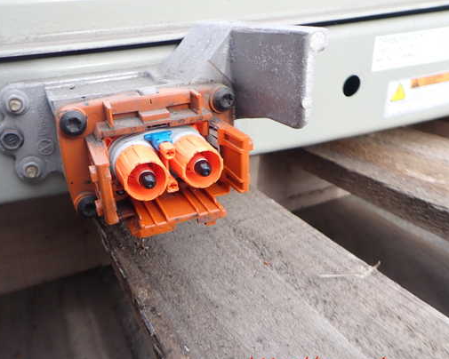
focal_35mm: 29
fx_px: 385
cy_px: 178
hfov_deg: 60.0
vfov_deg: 50.0
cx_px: 184
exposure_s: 1/160
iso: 100
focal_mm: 4.5
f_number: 2.8
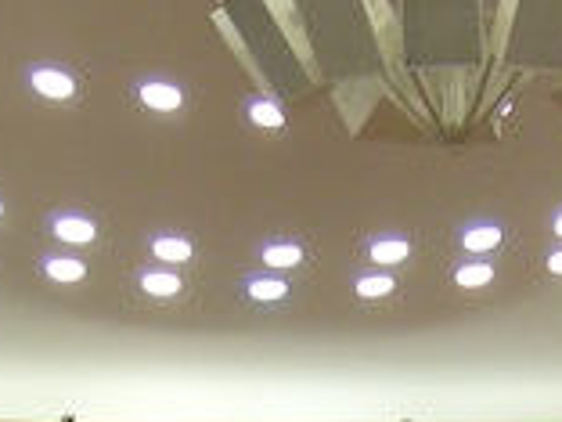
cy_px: 1246
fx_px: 4091
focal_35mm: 252
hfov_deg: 7.8
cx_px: 533
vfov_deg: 5.5
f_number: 2.7
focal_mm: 7.5
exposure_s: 1/57.7
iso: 198
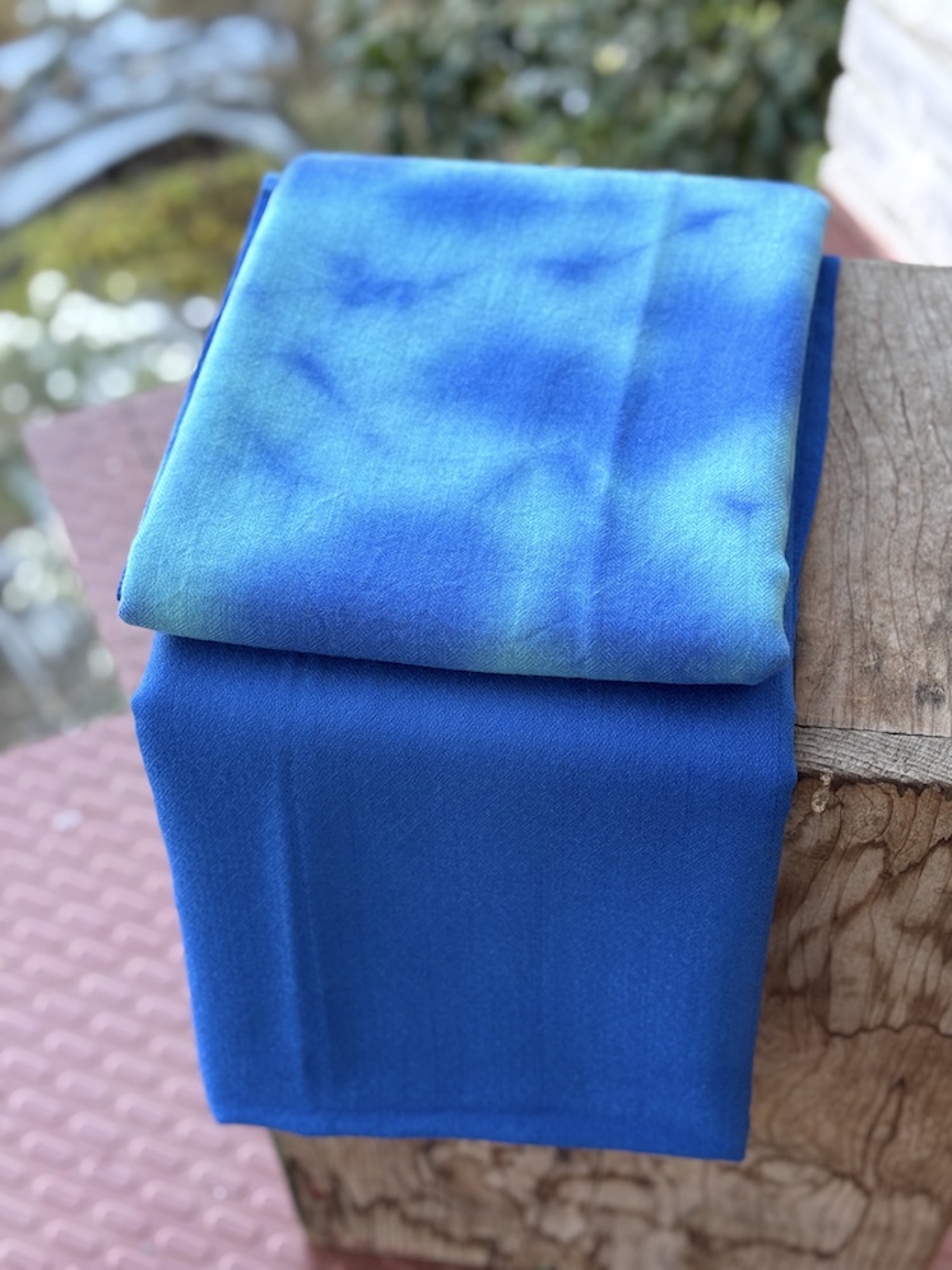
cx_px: 476
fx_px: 1760
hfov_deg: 30.3
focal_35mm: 48
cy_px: 635
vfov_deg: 39.7
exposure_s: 1/152
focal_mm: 6.76
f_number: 1.78
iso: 50
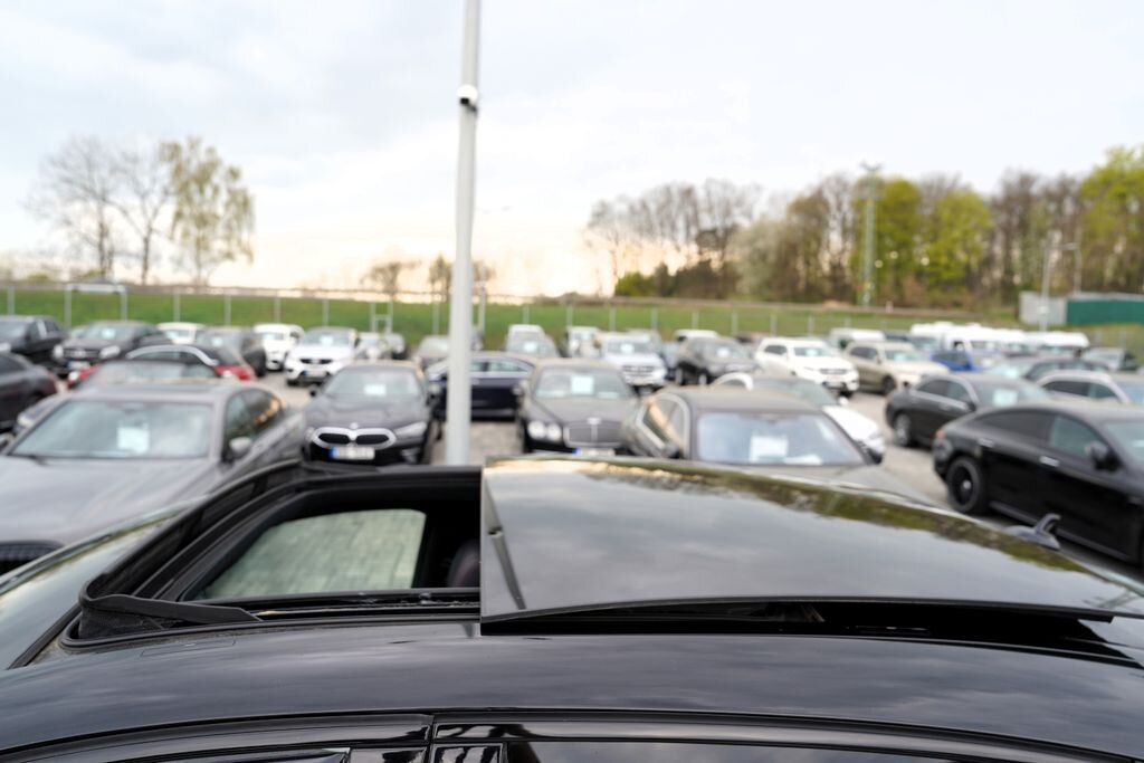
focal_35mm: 24
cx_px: 572
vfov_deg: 53.1
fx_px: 763
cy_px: 382
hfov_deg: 73.7
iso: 100
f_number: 4
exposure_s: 1/60
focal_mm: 24
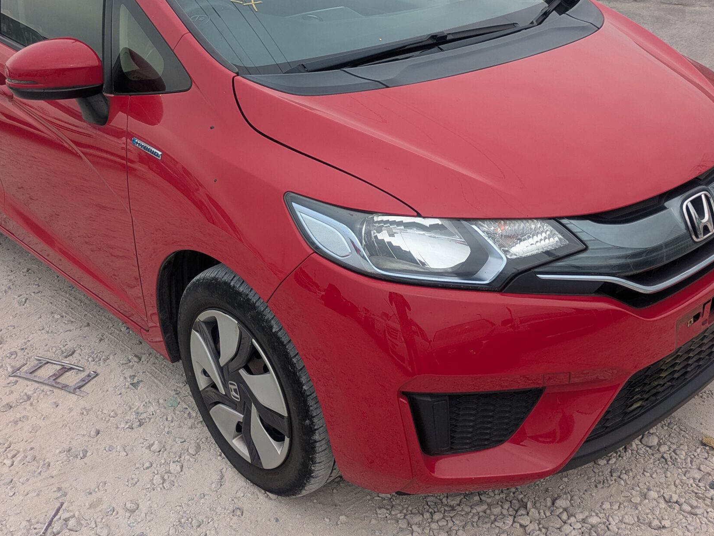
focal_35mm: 39
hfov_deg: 47.8
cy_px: 174
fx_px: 805
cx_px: 340
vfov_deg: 36.4
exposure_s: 1/1316
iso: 49
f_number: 1.89
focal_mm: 5.43
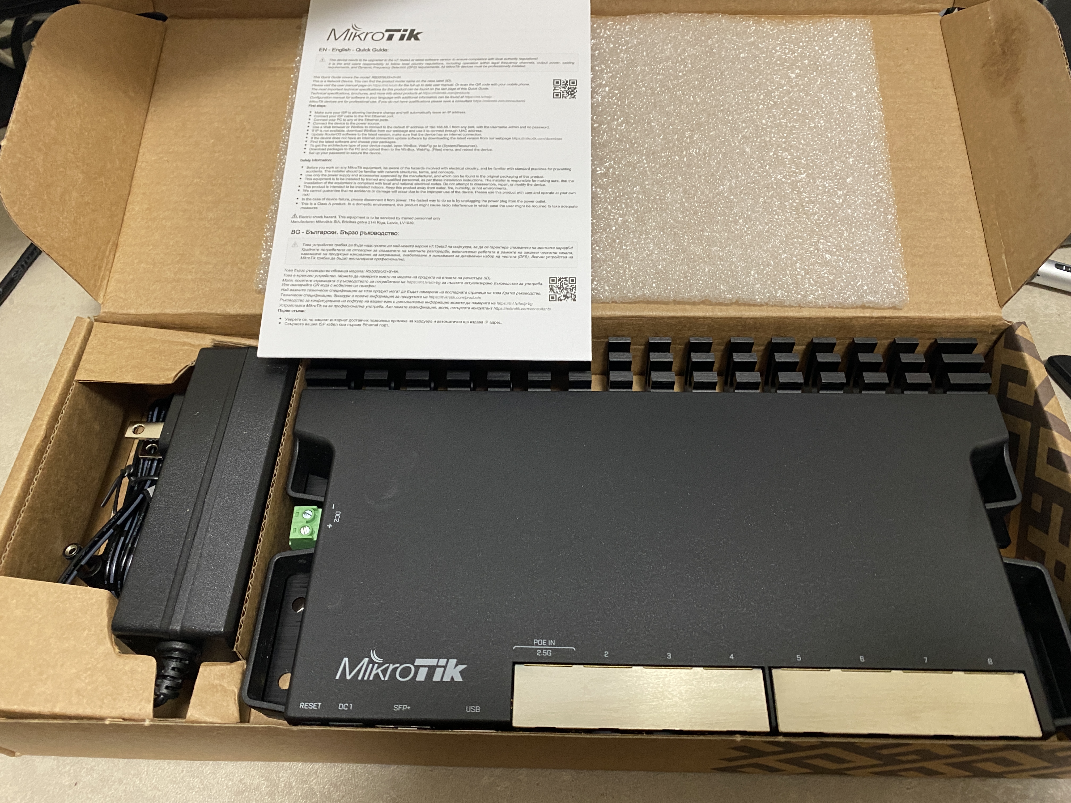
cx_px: 536
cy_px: 402
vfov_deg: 53.1
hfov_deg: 67.3
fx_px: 804
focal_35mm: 26
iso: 250
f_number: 1.8
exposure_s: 1/60
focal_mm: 4.25
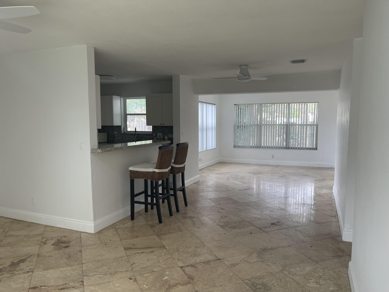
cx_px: 194
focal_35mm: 25
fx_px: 281
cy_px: 146
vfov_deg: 54.9
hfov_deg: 69.4
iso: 50
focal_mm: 5.1
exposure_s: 1/121
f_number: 1.6
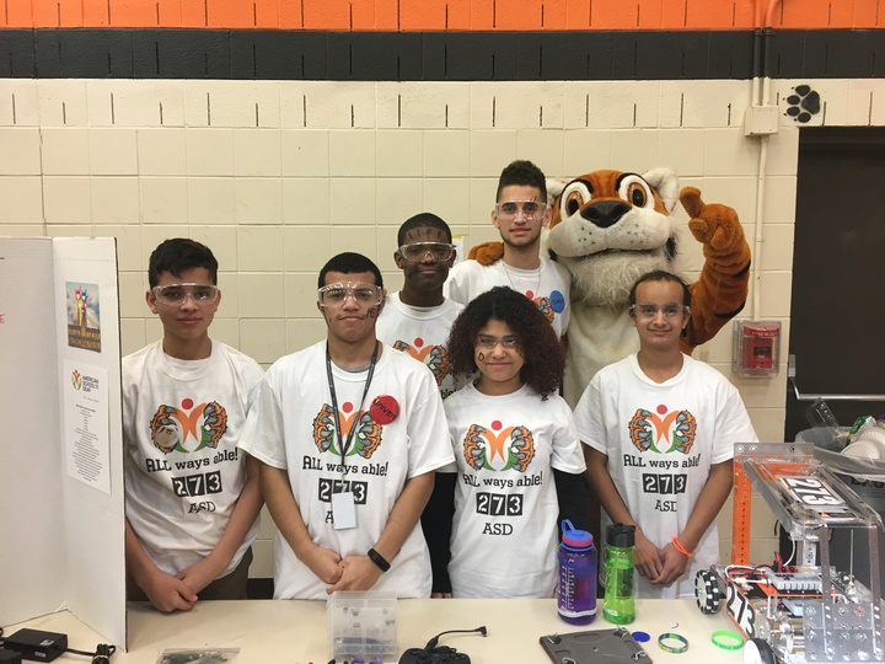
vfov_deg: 48.2
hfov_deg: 61.7
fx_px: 741
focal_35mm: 29
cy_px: 332
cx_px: 442
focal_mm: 4.15
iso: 100
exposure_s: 1/30
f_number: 2.2
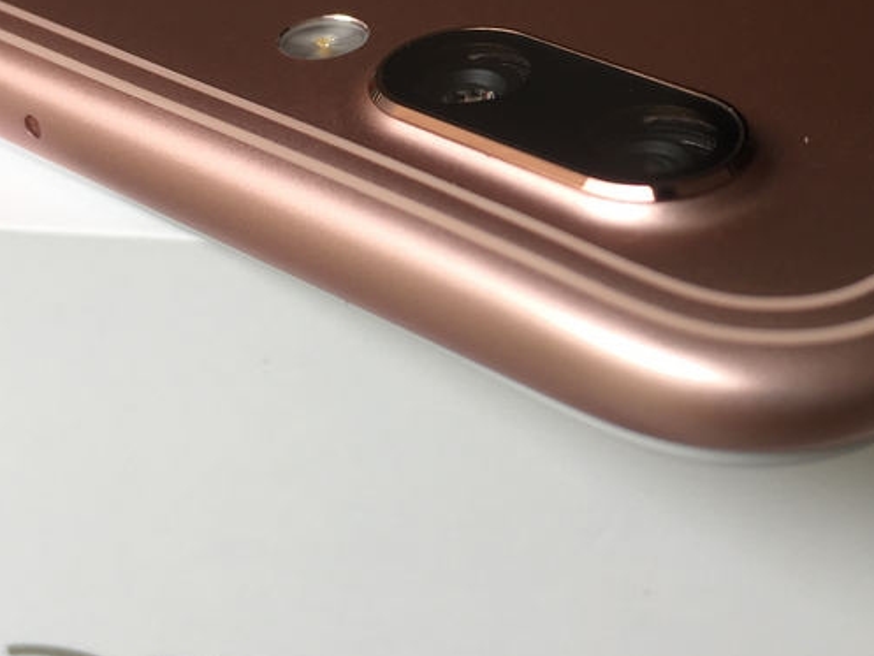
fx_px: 1768
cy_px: 137
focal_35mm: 70
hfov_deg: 27.5
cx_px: 630
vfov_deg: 20.8
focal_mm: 4.15
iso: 25
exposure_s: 1/100
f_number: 2.2
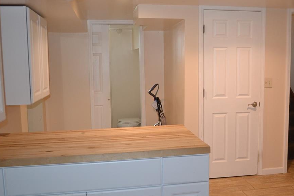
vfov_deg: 34.2
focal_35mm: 39
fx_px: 318
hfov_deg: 49.4
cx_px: 171
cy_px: 99
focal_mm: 22
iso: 1250
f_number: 3.8
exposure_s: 1/60
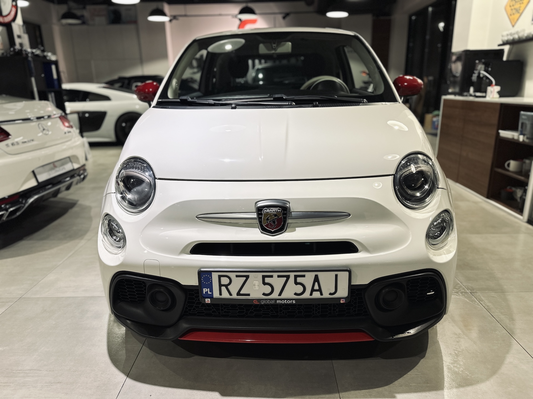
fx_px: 370
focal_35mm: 24
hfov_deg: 71.6
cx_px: 266
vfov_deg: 56.8
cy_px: 200
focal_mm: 6.86
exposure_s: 1/50
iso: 125
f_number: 1.78
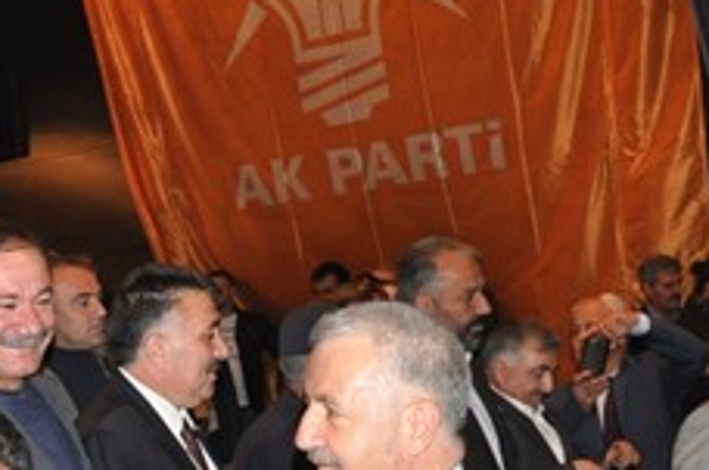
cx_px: 25
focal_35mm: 77
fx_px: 1513
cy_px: 532
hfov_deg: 25.3
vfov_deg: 17.0
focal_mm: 18
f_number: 4.5
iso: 1250
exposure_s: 1/60
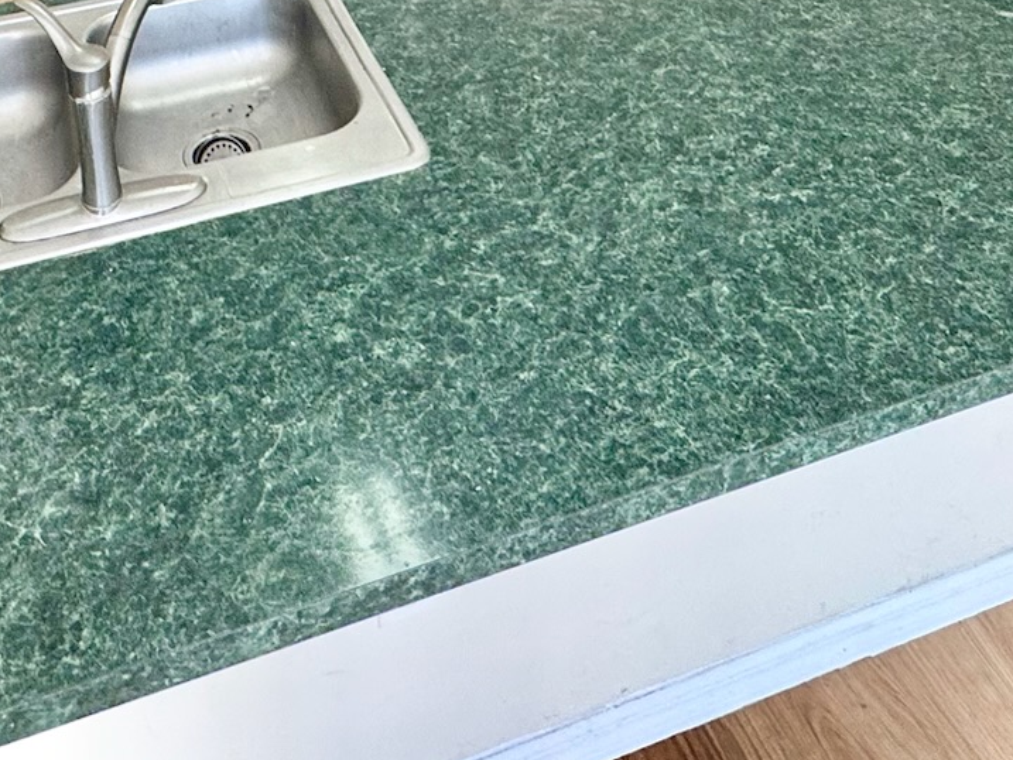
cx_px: 315
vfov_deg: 27.5
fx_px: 1171
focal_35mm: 40
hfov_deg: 45.9
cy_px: -314
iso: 125
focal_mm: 2.22
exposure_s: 1/120
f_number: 2.2
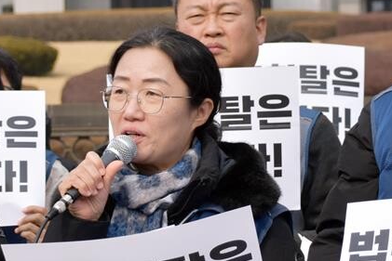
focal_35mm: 175
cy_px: 135
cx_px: 152
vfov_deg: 7.9
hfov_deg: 11.7
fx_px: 1906
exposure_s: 1/640
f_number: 4.8
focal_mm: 48
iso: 125
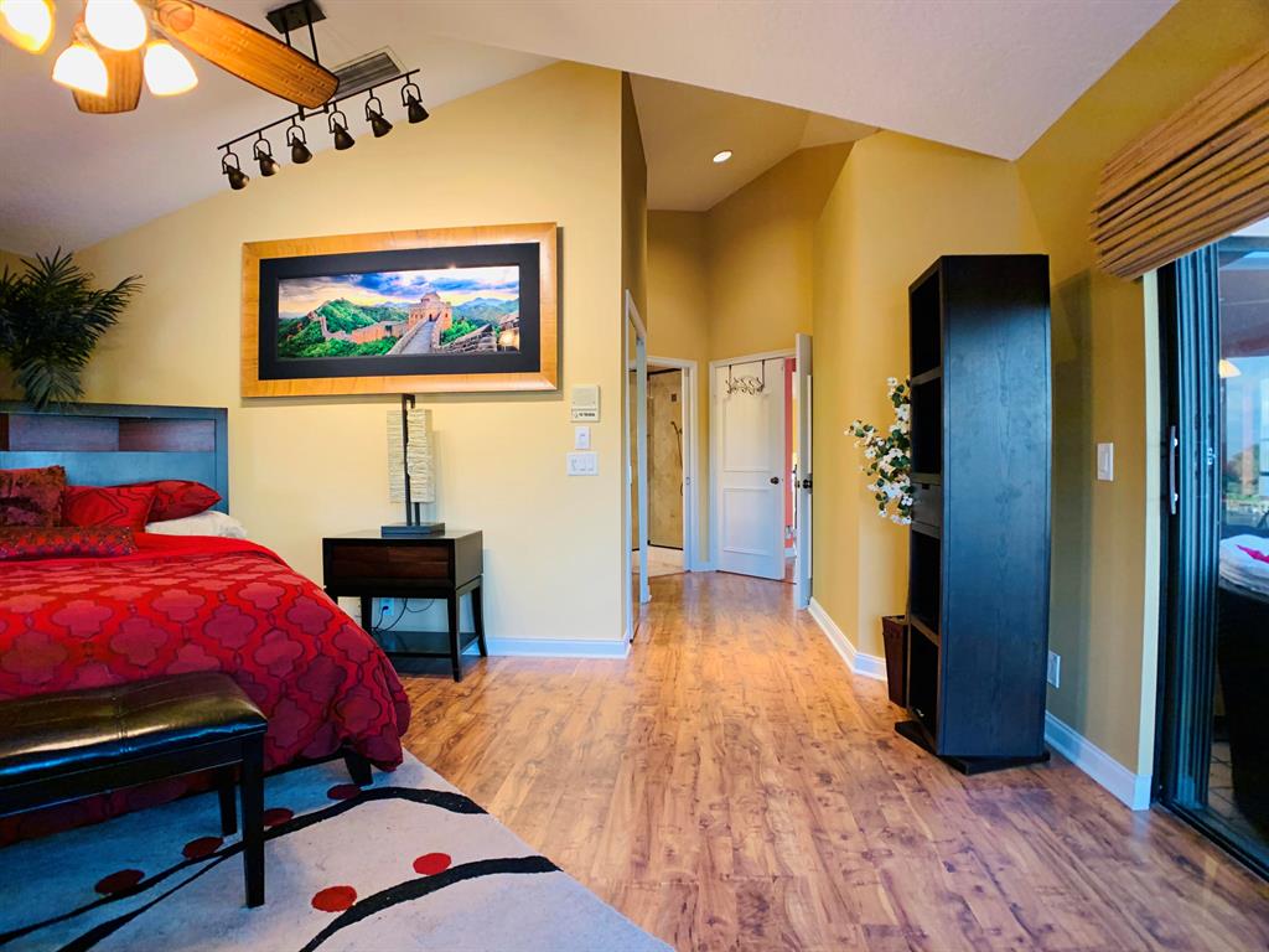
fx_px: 953
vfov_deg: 53.1
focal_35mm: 26
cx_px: 634
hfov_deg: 67.3
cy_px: 476
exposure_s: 1/60
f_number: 1.8
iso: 200
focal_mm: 4.25
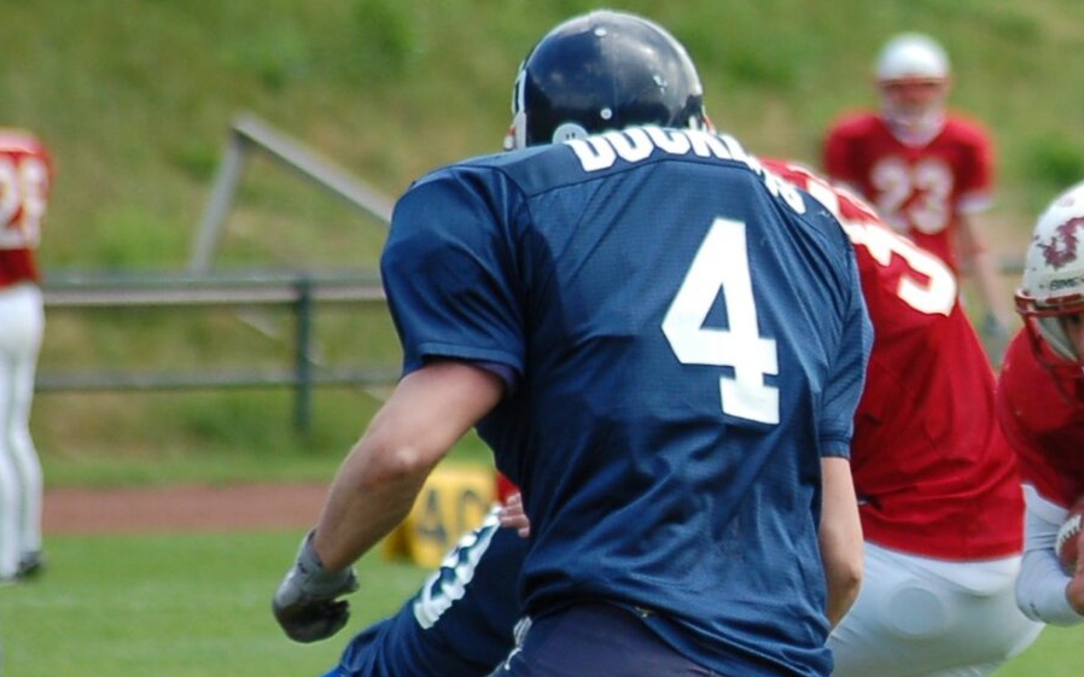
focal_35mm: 561
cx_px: 1196
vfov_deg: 2.3
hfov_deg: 3.7
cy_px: 504
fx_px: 16571
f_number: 4.5
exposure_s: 1/800
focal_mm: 150
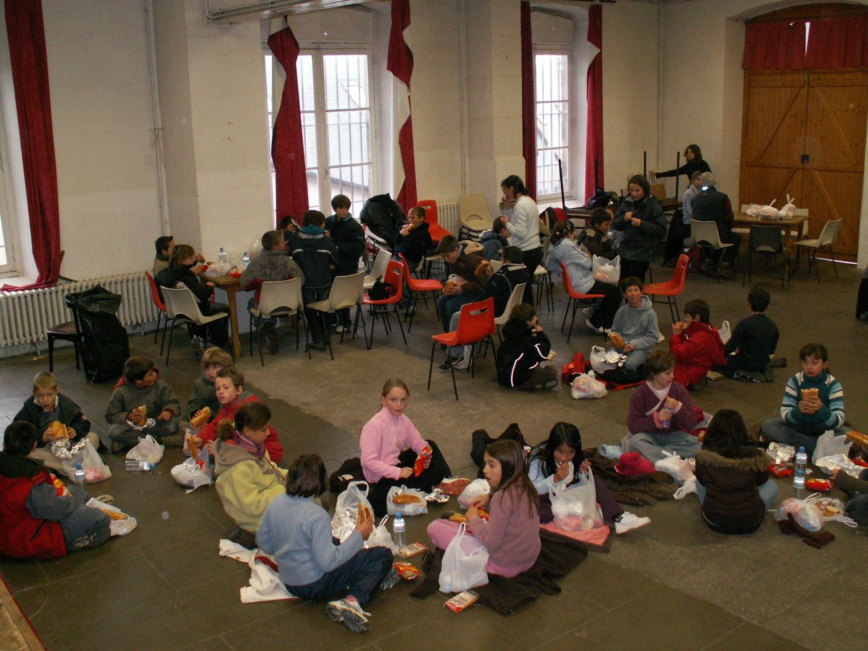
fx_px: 878
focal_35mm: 35
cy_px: 326
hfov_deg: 52.6
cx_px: 434
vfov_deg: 40.7
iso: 160
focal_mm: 5.86
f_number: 2.8
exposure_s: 1/40
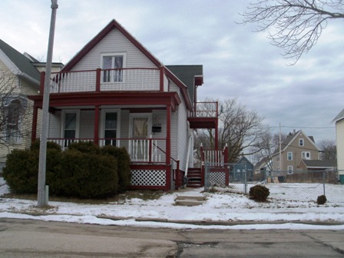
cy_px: 129
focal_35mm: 35
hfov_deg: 52.6
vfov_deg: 40.7
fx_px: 348
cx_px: 172
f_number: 3
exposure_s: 1/800
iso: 80
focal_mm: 6.3
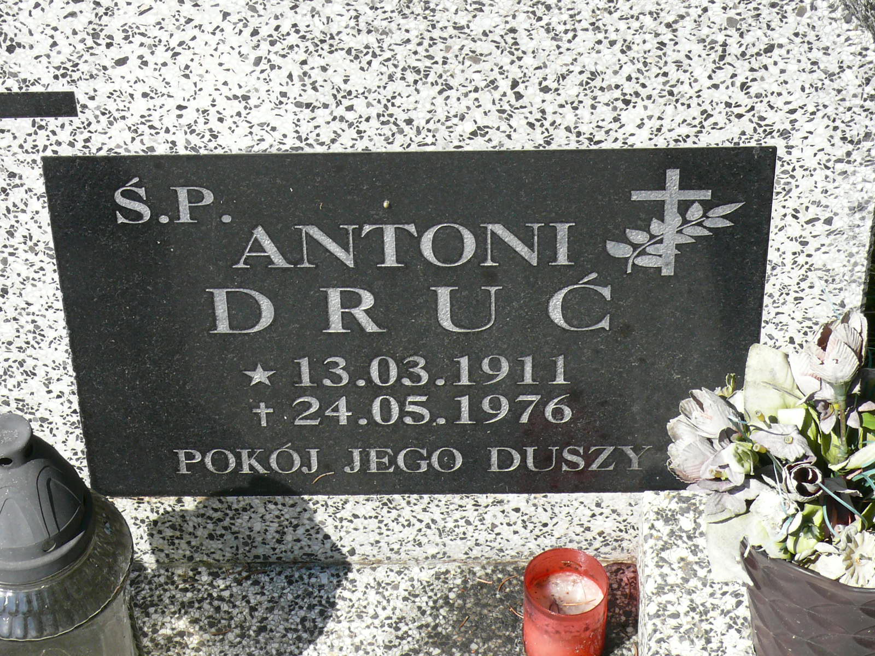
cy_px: 328
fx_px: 2781
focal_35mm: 110
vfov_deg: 13.5
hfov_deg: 17.9
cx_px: 438
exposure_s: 1/250
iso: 100
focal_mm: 14
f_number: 5.6
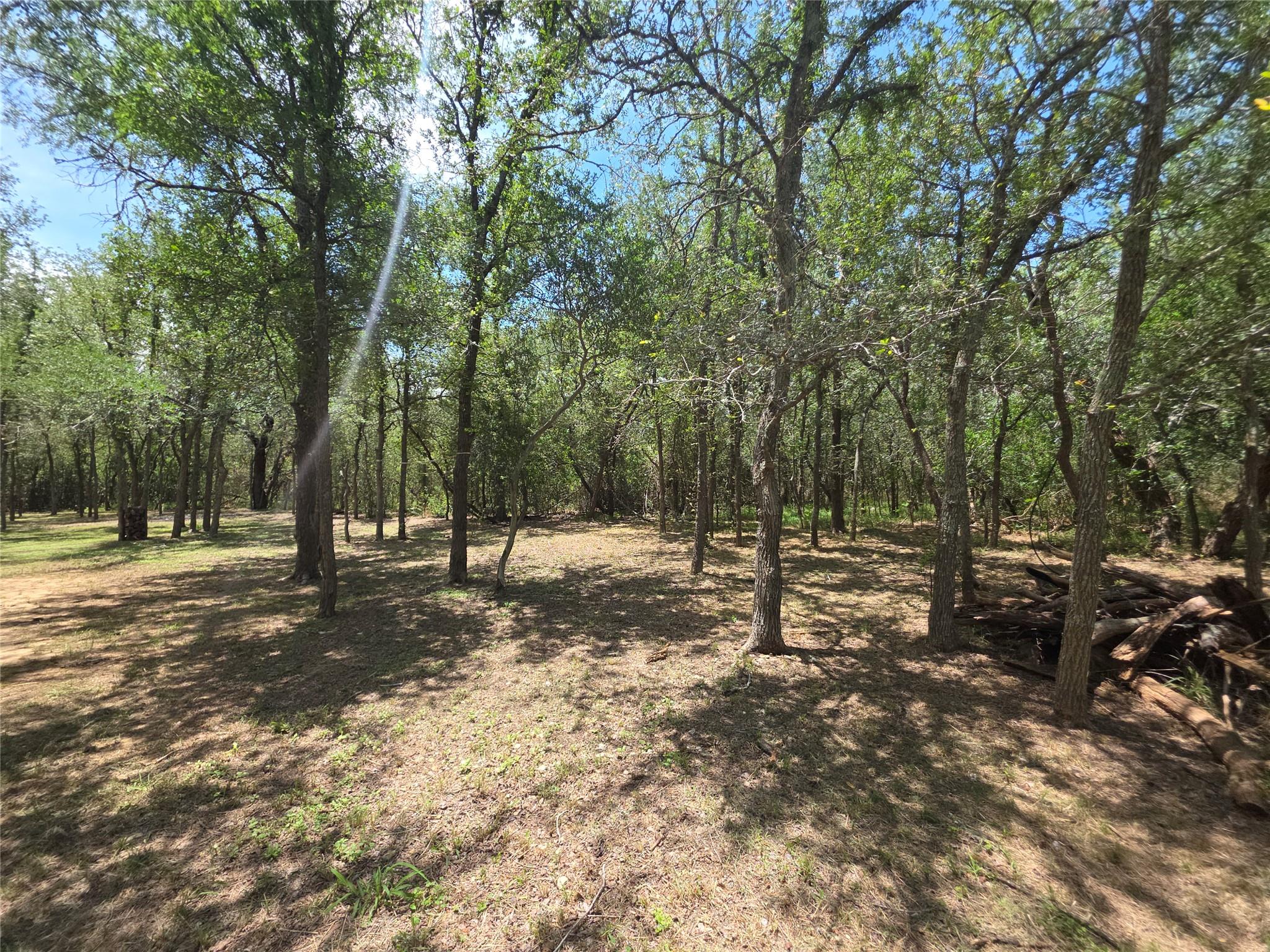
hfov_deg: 106.2
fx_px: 477
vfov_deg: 89.9
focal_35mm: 13
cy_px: 476
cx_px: 635
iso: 40
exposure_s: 1/694
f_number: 1.9
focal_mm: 2.2
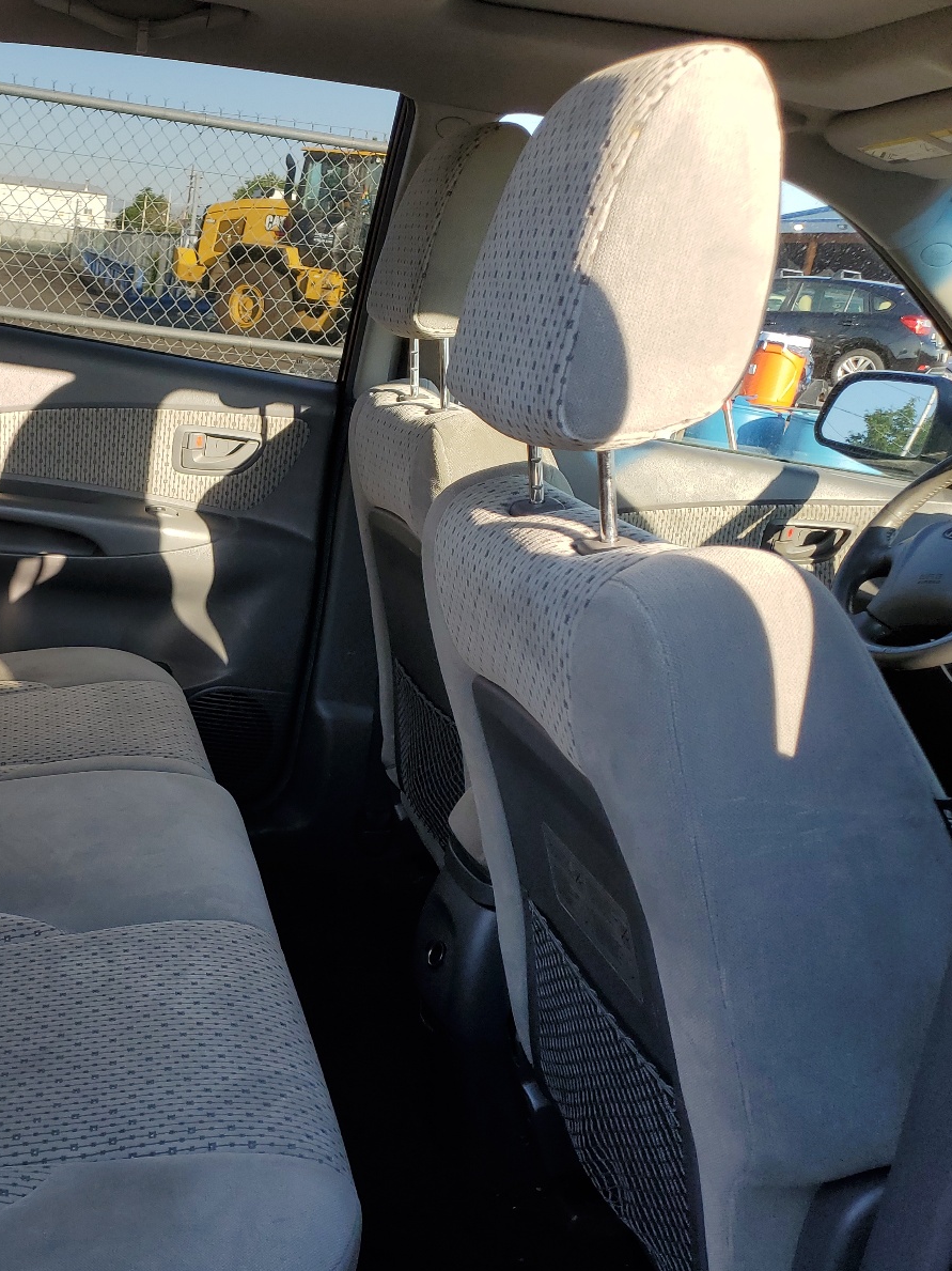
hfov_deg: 38.2
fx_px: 1284
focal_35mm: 35
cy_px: 633
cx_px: 110
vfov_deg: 52.6
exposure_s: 1/714
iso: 50
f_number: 1.5
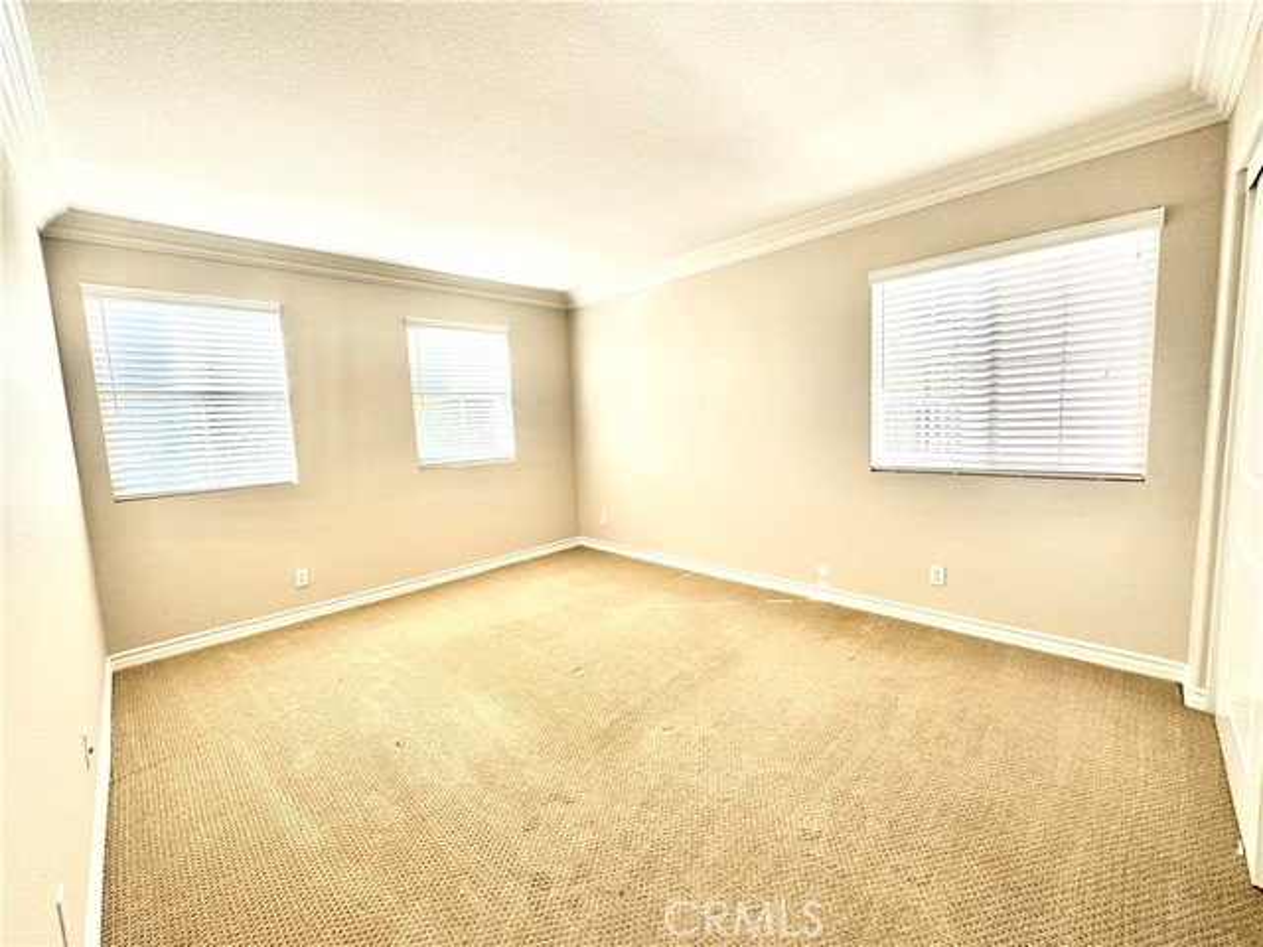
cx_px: 632
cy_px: 474
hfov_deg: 102.1
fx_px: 511
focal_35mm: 14
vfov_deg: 85.7
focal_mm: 2.22
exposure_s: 1/99
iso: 50
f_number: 2.2
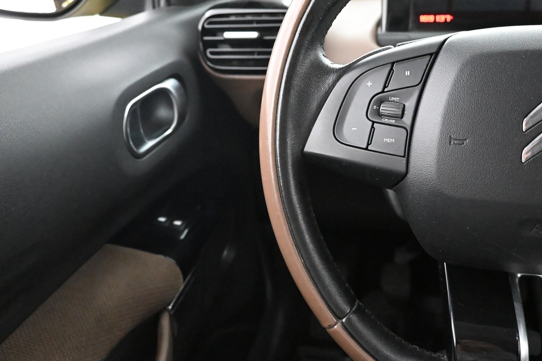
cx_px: 300
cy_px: 148
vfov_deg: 41.0
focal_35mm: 32
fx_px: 482
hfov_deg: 58.6
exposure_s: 1/60
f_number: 3.5
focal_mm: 16
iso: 10000
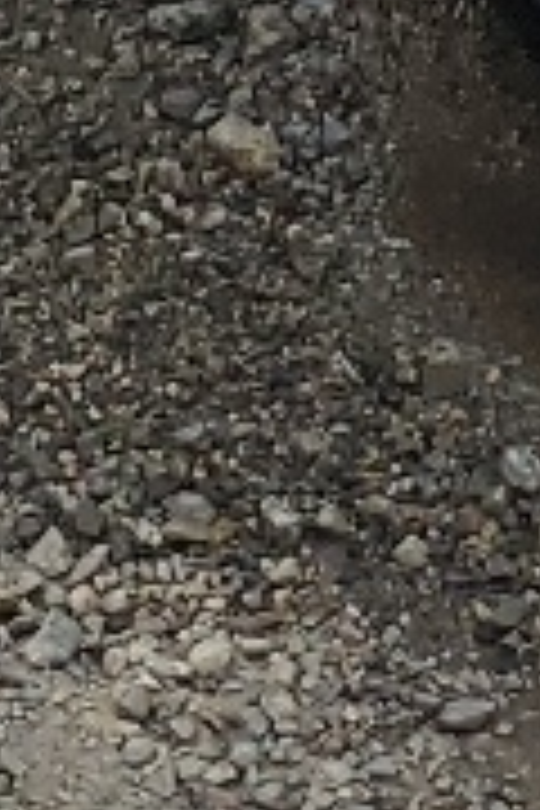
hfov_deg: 5.7
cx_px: 716
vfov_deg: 7.5
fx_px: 5400
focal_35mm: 240
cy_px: -1683
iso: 50
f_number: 1.5
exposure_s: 1/2500
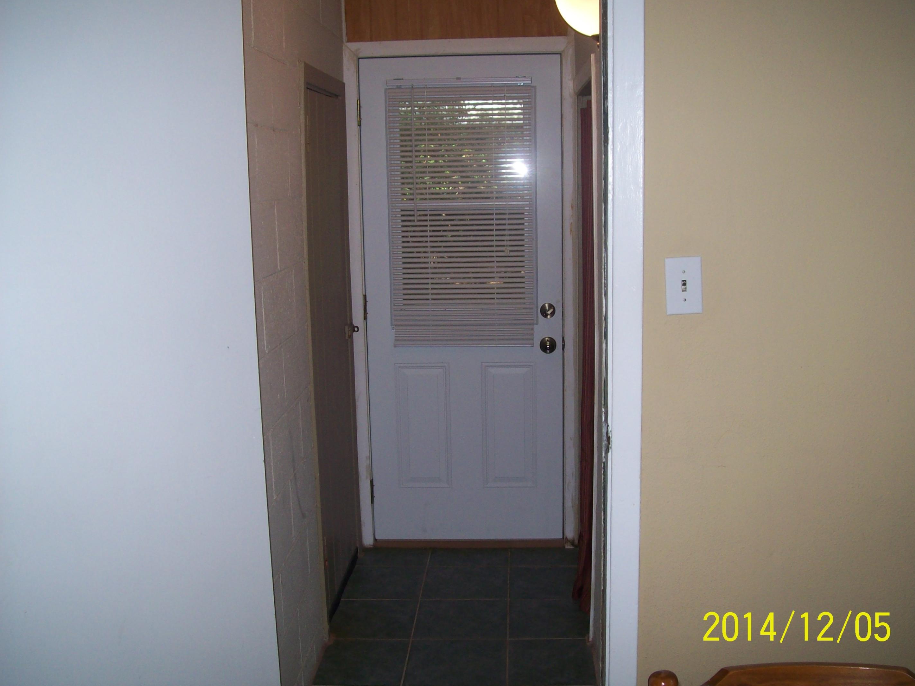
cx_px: 477
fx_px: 1004
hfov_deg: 49.0
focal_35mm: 38
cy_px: 335
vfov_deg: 37.7
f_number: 2.7
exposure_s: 1/64
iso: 80
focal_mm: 6
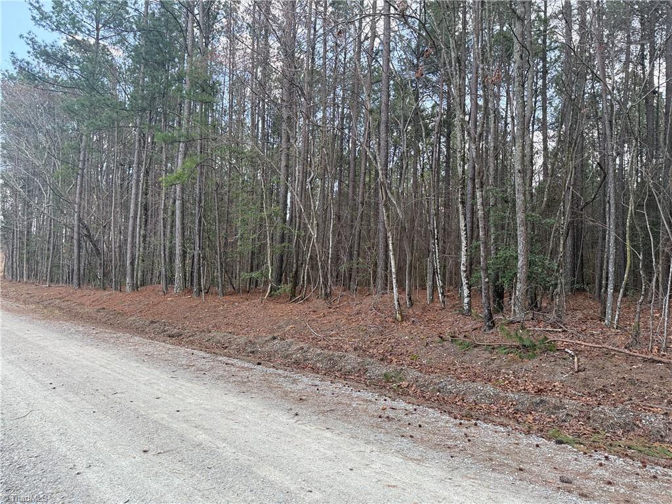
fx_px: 466
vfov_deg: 56.8
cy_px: 252
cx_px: 336
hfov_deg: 71.6
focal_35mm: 24
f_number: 1.78
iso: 100
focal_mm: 6.76
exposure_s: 1/593
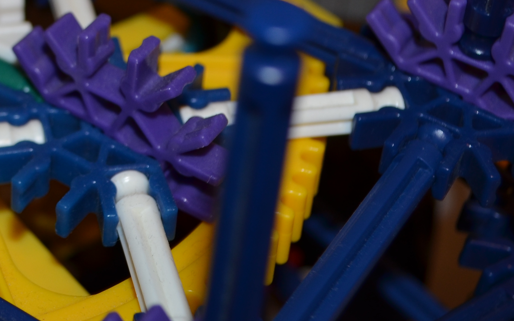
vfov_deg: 11.7
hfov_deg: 18.1
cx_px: -100
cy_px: -80
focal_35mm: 109
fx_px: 1530
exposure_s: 1/30
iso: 200
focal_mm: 29
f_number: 5.6
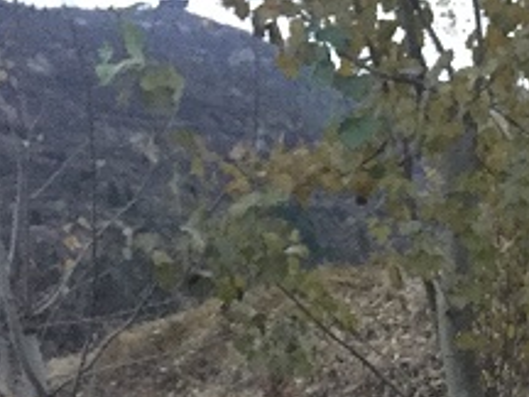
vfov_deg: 15.8
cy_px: 586
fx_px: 1314
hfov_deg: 21.5
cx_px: 598
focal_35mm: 86
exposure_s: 1/17
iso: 800
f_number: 2.2
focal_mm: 4.15
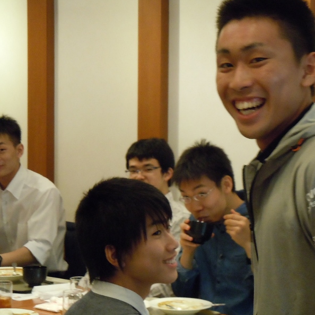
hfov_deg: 12.6
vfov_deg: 12.7
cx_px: 208
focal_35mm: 138
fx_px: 1421
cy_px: 158
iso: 800
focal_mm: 20.9
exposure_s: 1/30
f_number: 4.6
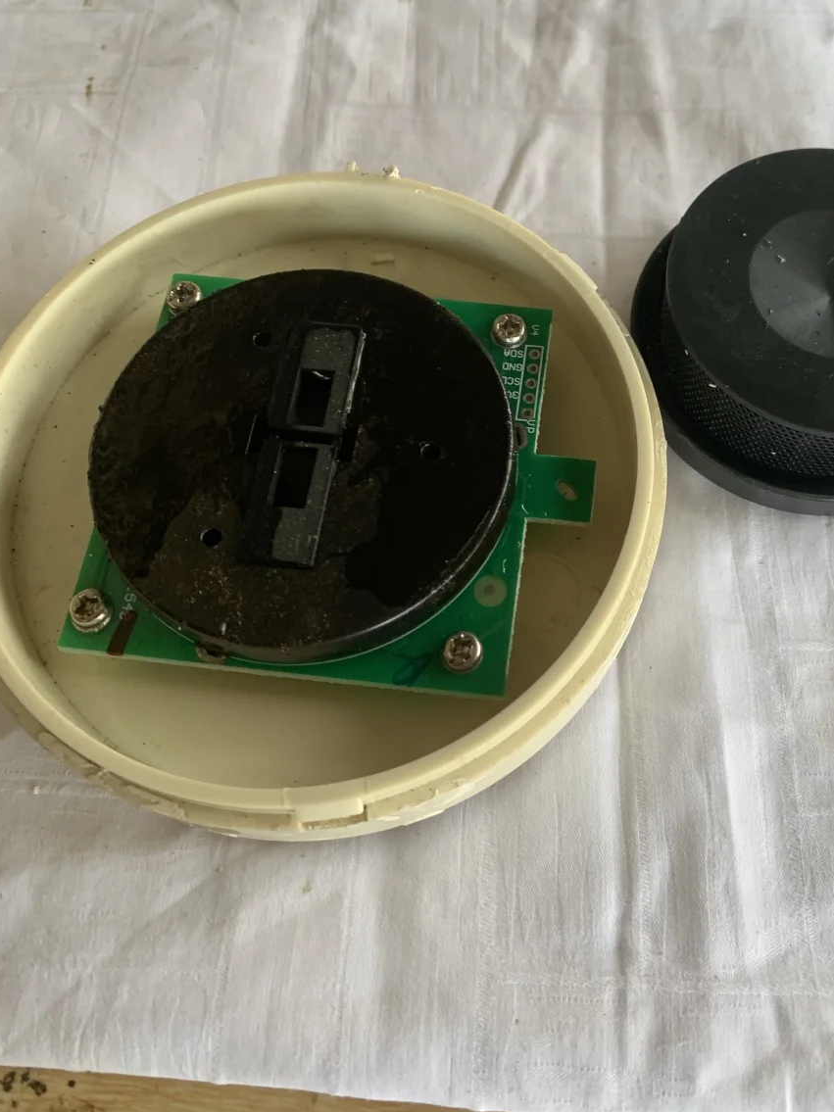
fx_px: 1060
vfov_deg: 54.9
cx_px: 523
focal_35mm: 33
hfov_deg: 42.6
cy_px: 439
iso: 100
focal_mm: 4.25
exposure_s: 1/106
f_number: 1.8
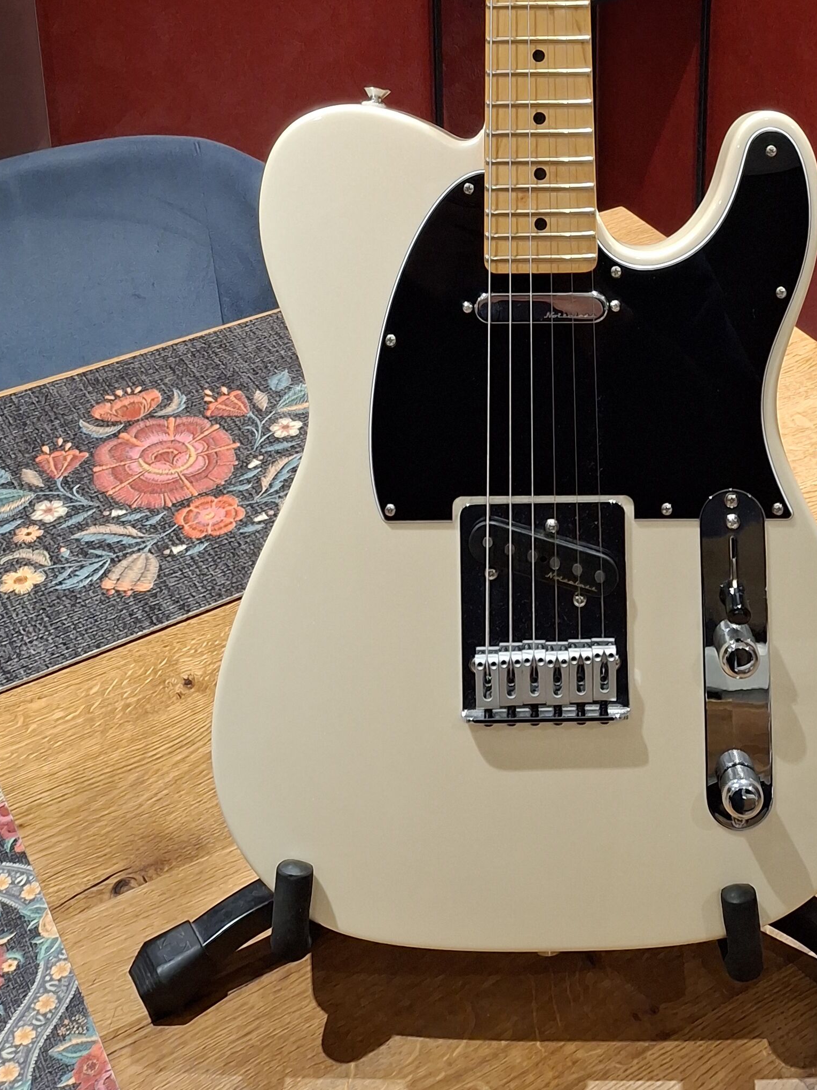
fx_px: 1573
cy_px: 18
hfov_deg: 28.9
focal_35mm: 50
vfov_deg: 34.9
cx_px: 562
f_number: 1.8
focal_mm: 4.69
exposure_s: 1/33
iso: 250
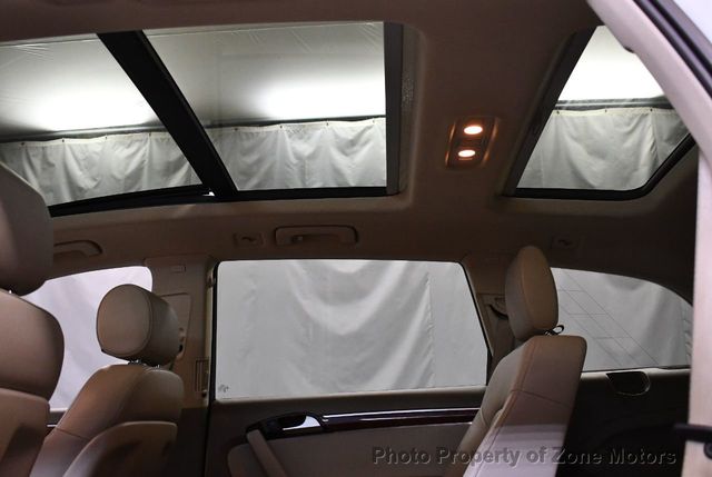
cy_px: 238
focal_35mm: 36
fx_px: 713
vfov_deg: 37.0
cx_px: 356
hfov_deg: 53.1
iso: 1800
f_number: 3.5
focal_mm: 18
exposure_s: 1/125
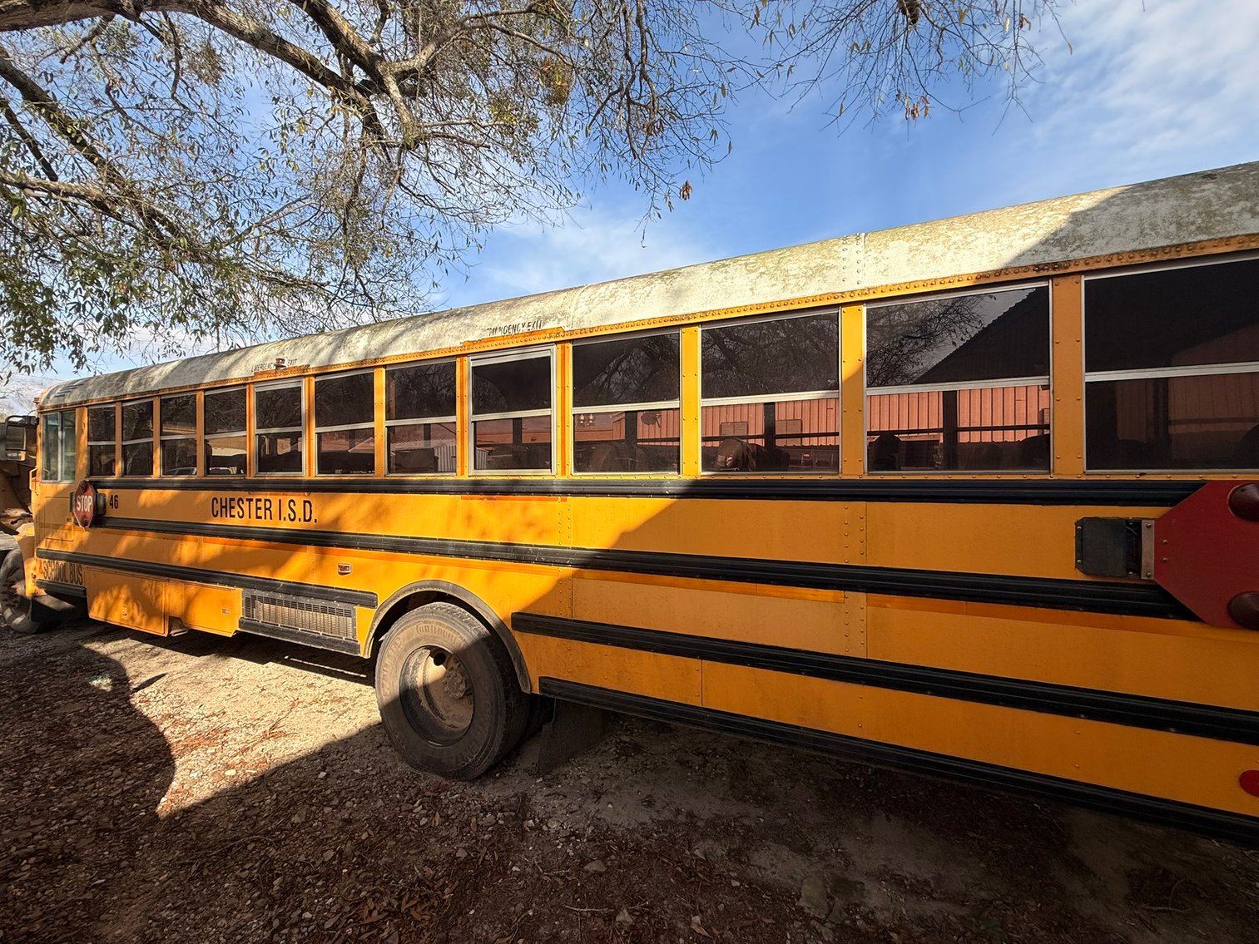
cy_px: 472
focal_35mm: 14
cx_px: 630
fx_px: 509
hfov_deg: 102.1
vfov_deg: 85.7
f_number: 2.2
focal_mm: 2.22
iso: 50
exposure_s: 1/1167
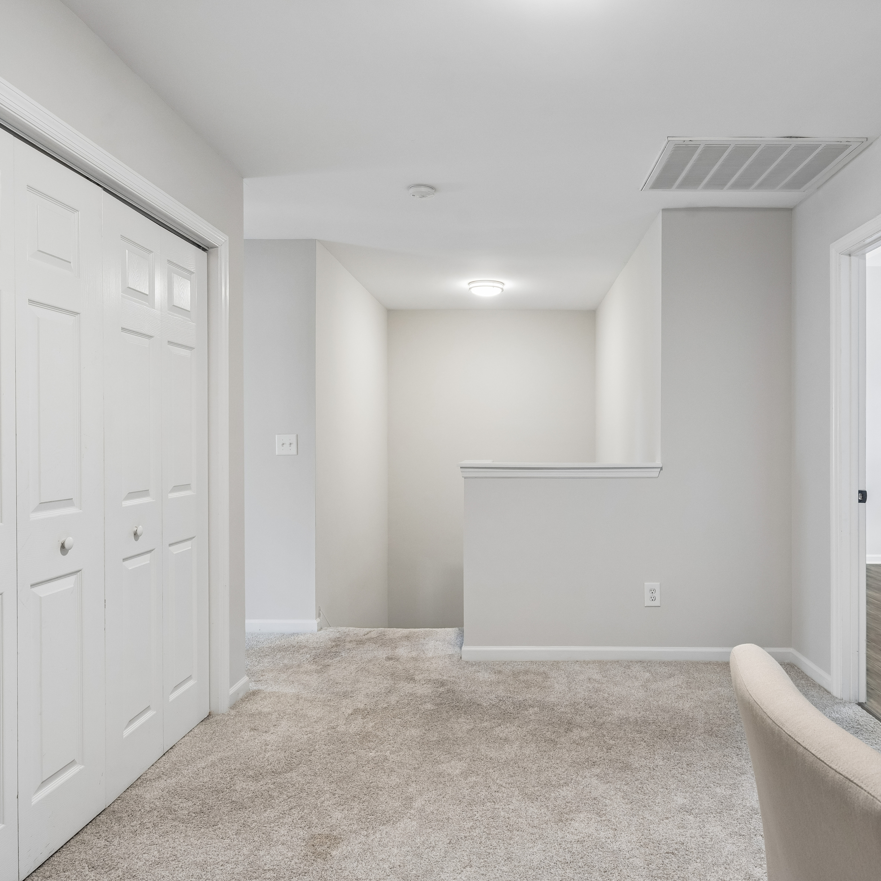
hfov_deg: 66.9
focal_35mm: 23
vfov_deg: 67.3
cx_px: 509
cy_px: 440
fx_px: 662
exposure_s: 1/8
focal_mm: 18
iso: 400
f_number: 7.1
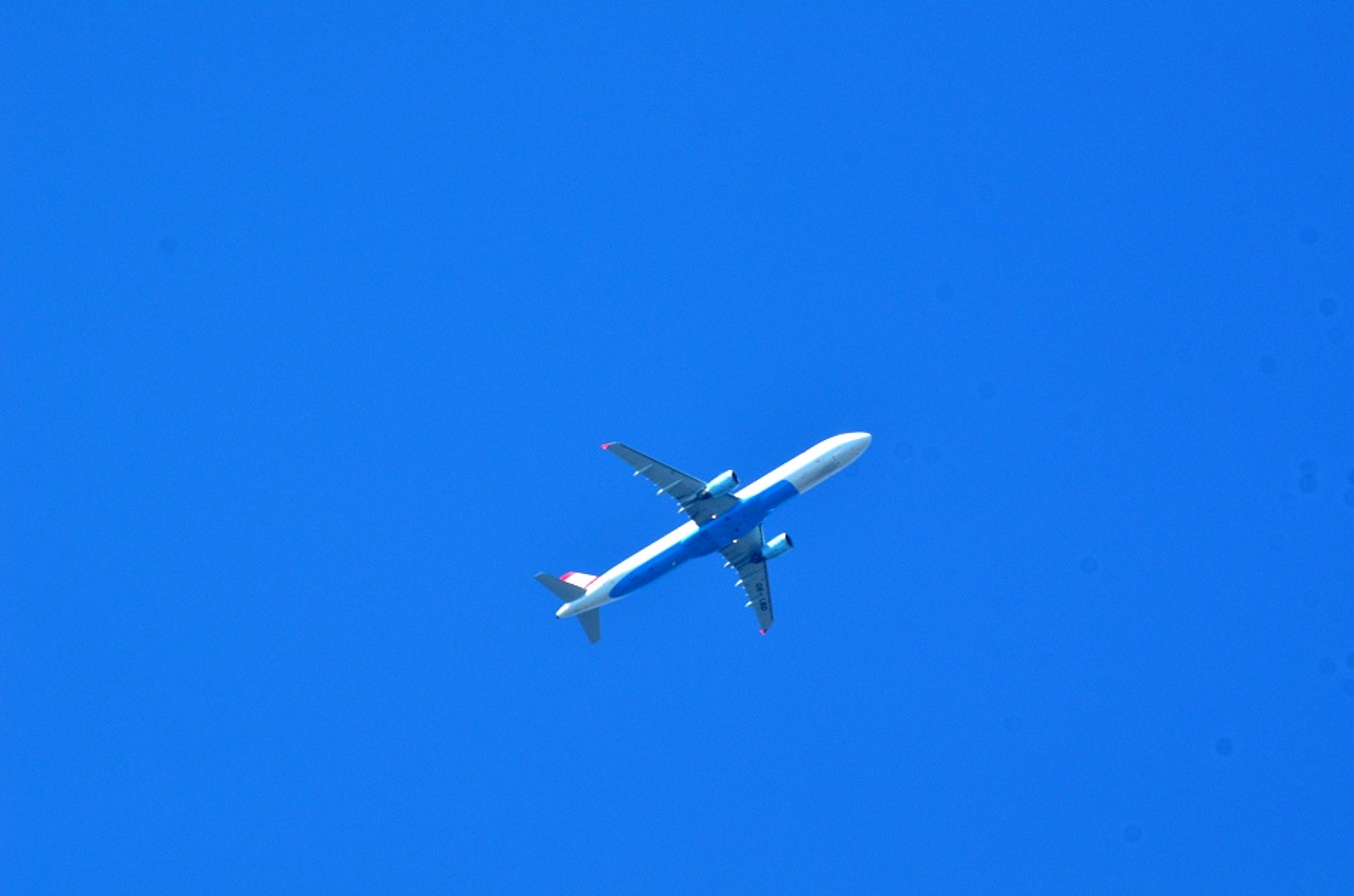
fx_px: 16888
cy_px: 448
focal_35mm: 450
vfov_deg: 3.0
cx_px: 677
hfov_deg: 4.6
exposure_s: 1/1250
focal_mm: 300
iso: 640
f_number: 9
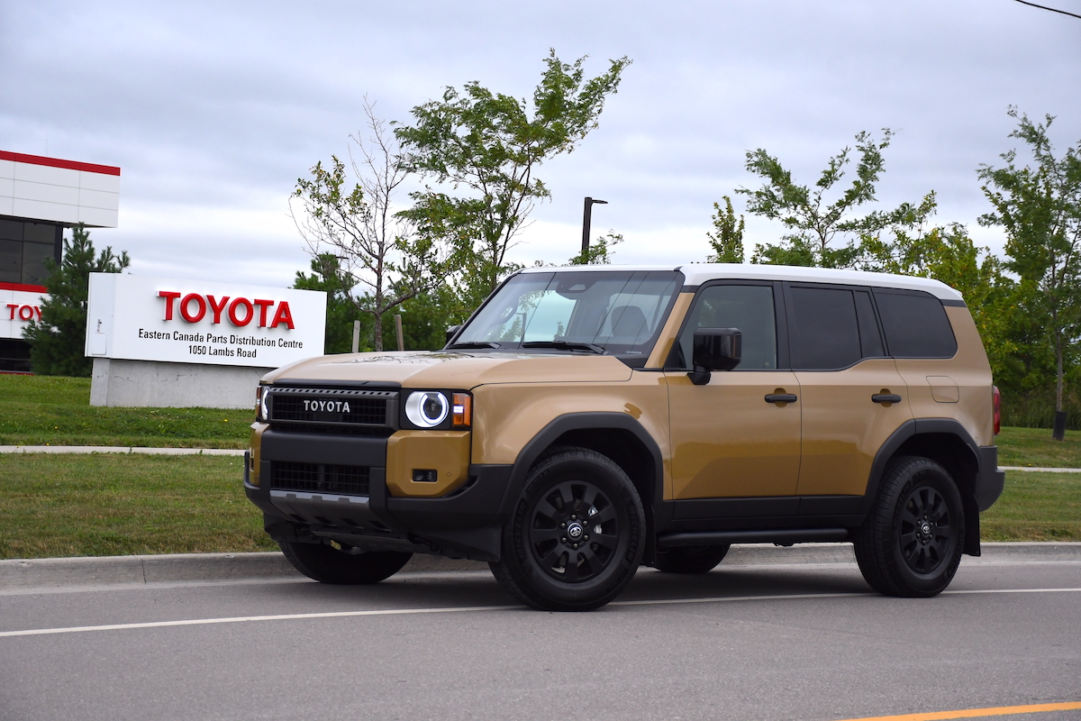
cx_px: 540
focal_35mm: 75
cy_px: 360
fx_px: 2252
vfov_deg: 18.2
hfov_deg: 27.0
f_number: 4.8
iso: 640
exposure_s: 1/2500
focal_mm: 50
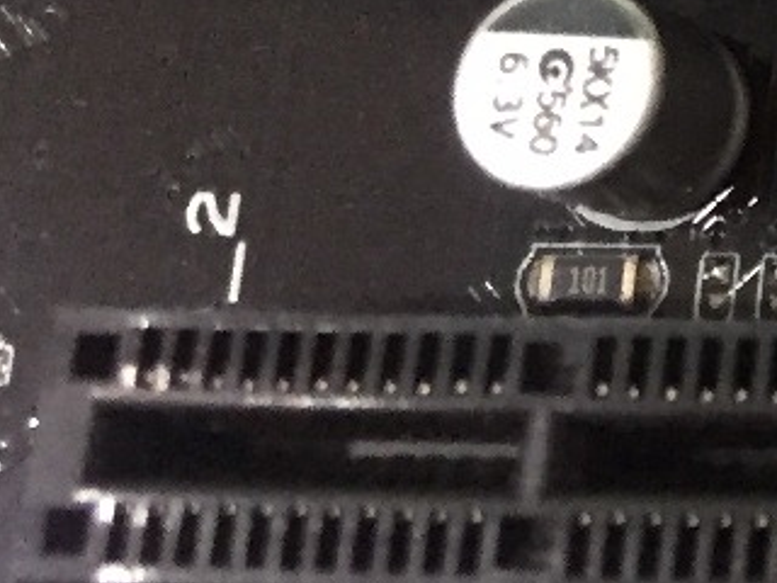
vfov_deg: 9.2
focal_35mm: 148
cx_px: 1845
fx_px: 3322
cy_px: -714
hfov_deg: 11.2
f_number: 2.2
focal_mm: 4.15
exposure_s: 1/33
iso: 250
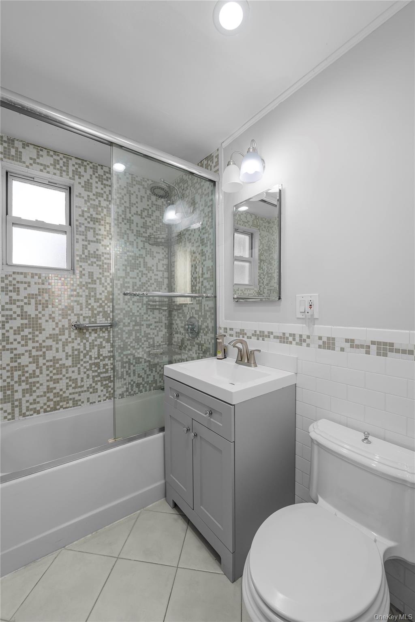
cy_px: 311
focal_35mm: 14
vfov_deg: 104.3
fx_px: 242
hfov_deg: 81.2
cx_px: 208
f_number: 9
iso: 250
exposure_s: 1/15
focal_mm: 14
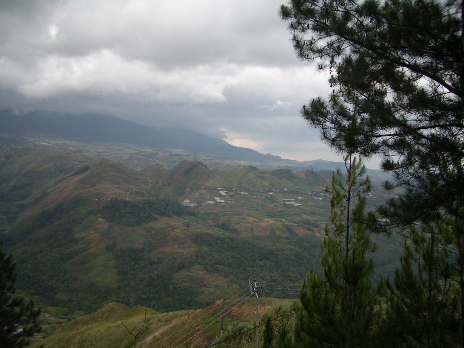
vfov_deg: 40.7
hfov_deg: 52.6
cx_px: 232
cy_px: 174
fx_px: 469
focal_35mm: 35
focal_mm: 5.8
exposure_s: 1/320
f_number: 2.6
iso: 50
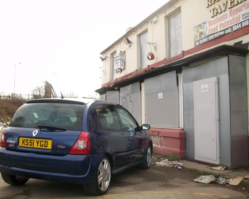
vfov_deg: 43.3
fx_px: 250
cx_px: 123
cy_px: 101
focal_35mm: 34
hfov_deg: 52.9
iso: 64
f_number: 2.8
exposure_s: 1/250
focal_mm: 5.7
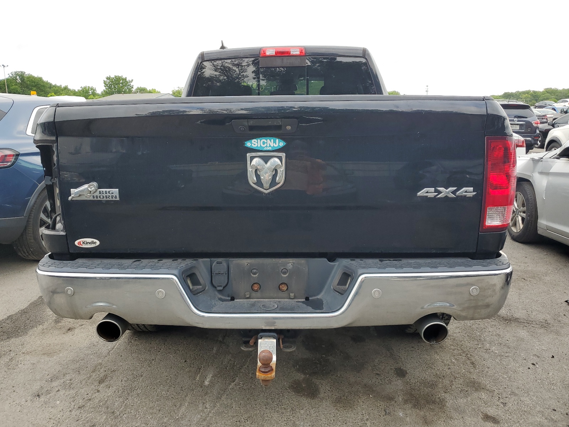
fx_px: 427
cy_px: 214
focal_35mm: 26
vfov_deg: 53.1
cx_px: 284
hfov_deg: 67.3
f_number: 1.5
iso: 50
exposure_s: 1/455
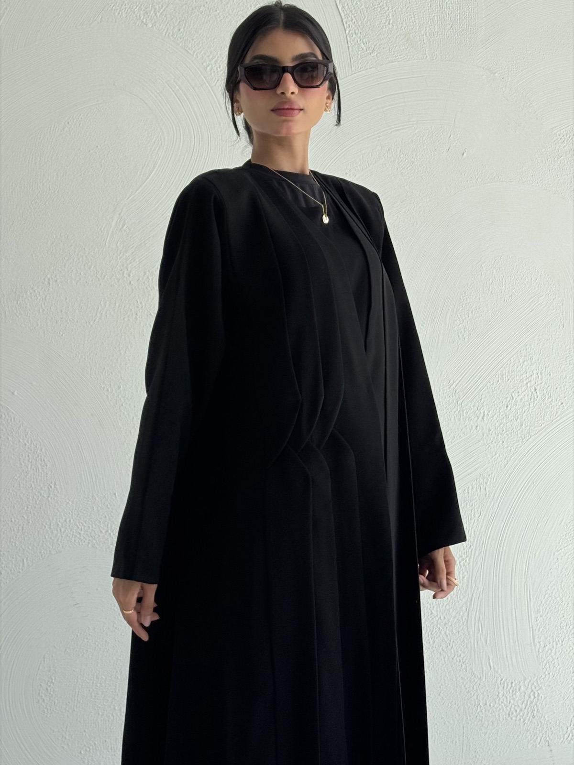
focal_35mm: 48
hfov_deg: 30.3
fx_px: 1061
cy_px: 382
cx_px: 287
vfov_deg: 39.7
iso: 64
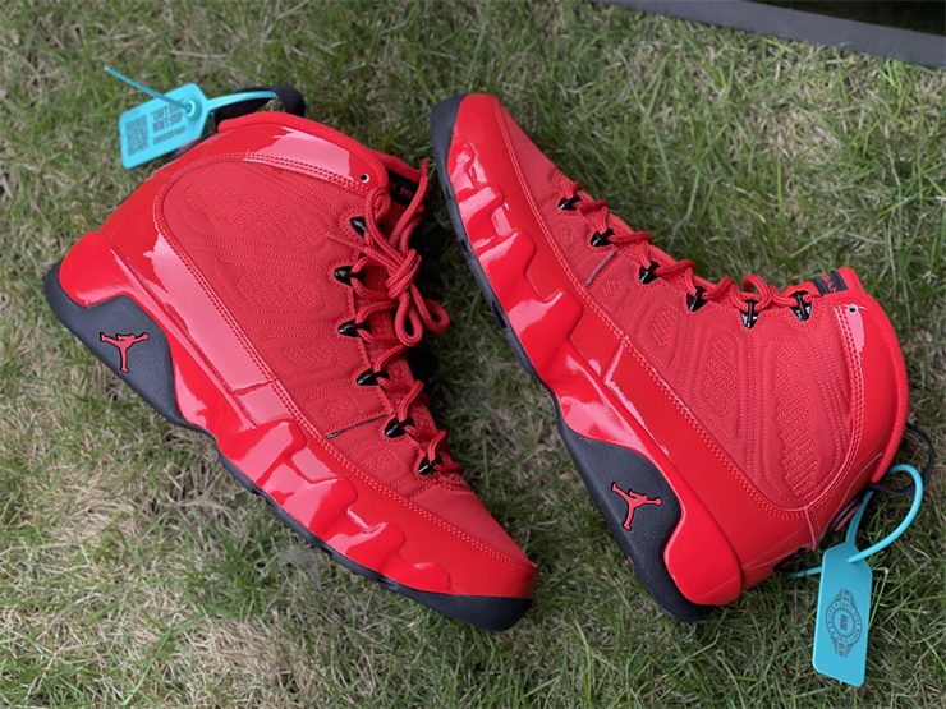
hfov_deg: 30.3
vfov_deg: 22.9
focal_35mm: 64
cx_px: 473
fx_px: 1749
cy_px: 354
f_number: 2.2
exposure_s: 1/121
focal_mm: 7.5
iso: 80
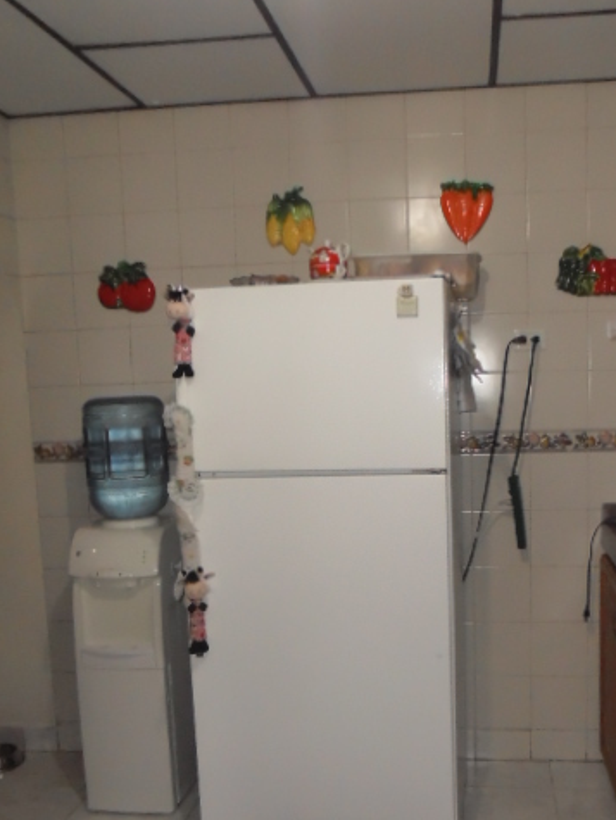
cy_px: 475
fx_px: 829
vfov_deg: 52.4
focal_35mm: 35
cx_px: 380
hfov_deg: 40.5
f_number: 3.5
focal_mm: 4.6
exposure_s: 1/30
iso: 400
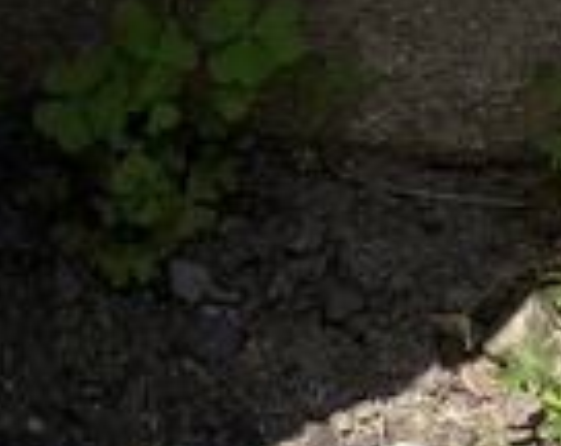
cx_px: -351
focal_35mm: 121
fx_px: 2003
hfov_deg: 14.5
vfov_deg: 12.3
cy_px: 578
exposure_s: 1/1312
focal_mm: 3.99
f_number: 1.8
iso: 32
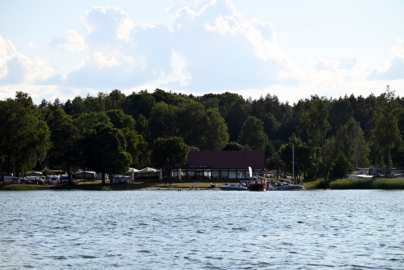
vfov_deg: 12.2
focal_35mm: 112
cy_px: 135
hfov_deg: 18.3
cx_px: 202
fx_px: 1257
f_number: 6.3
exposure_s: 1/640
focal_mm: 112
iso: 100
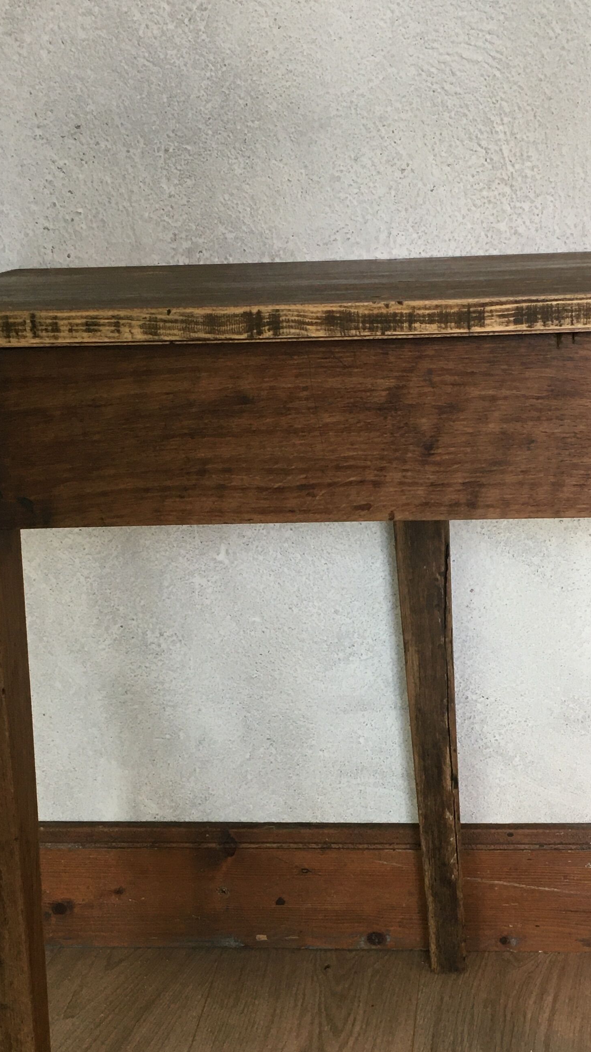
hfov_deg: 24.3
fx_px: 1365
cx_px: 402
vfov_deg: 41.9
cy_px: 640
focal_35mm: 49
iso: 50
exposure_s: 1/33
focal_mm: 4.15
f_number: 2.2
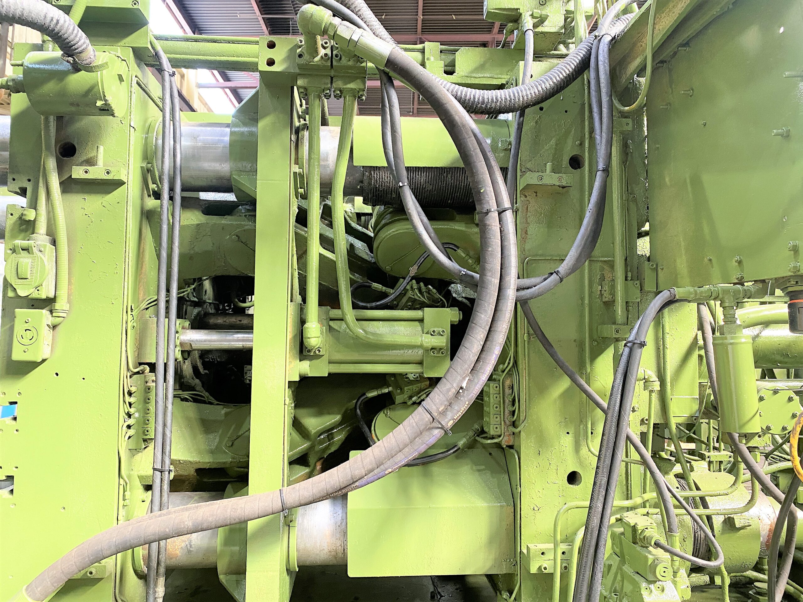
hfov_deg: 67.3
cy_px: 301
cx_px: 402
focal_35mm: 26
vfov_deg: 53.1
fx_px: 603
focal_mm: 4.25
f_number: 1.8
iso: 200
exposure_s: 1/60
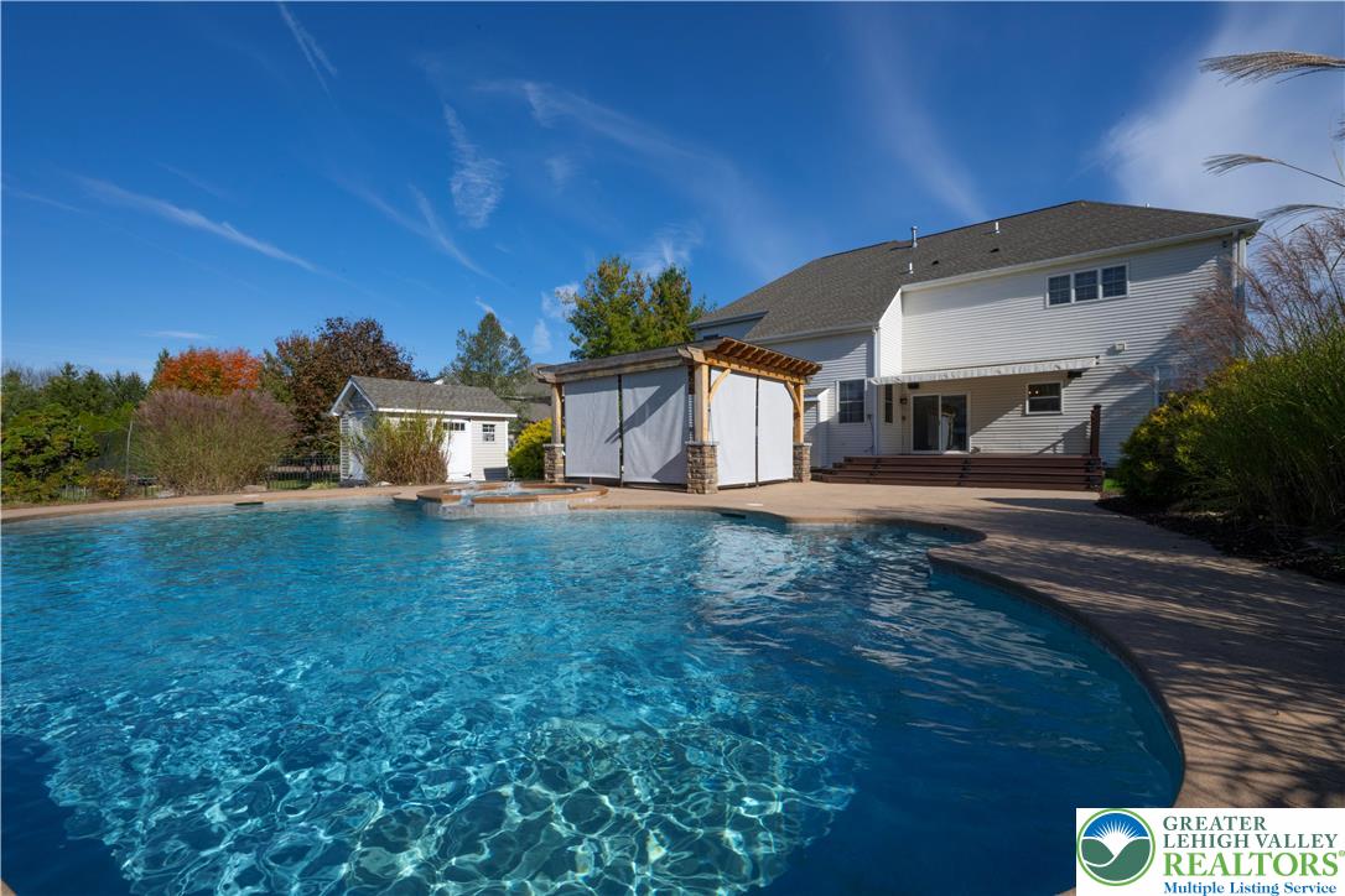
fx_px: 523
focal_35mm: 14
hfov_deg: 104.3
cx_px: 672
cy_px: 448
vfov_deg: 81.2
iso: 320
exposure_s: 1/250
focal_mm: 14
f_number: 22
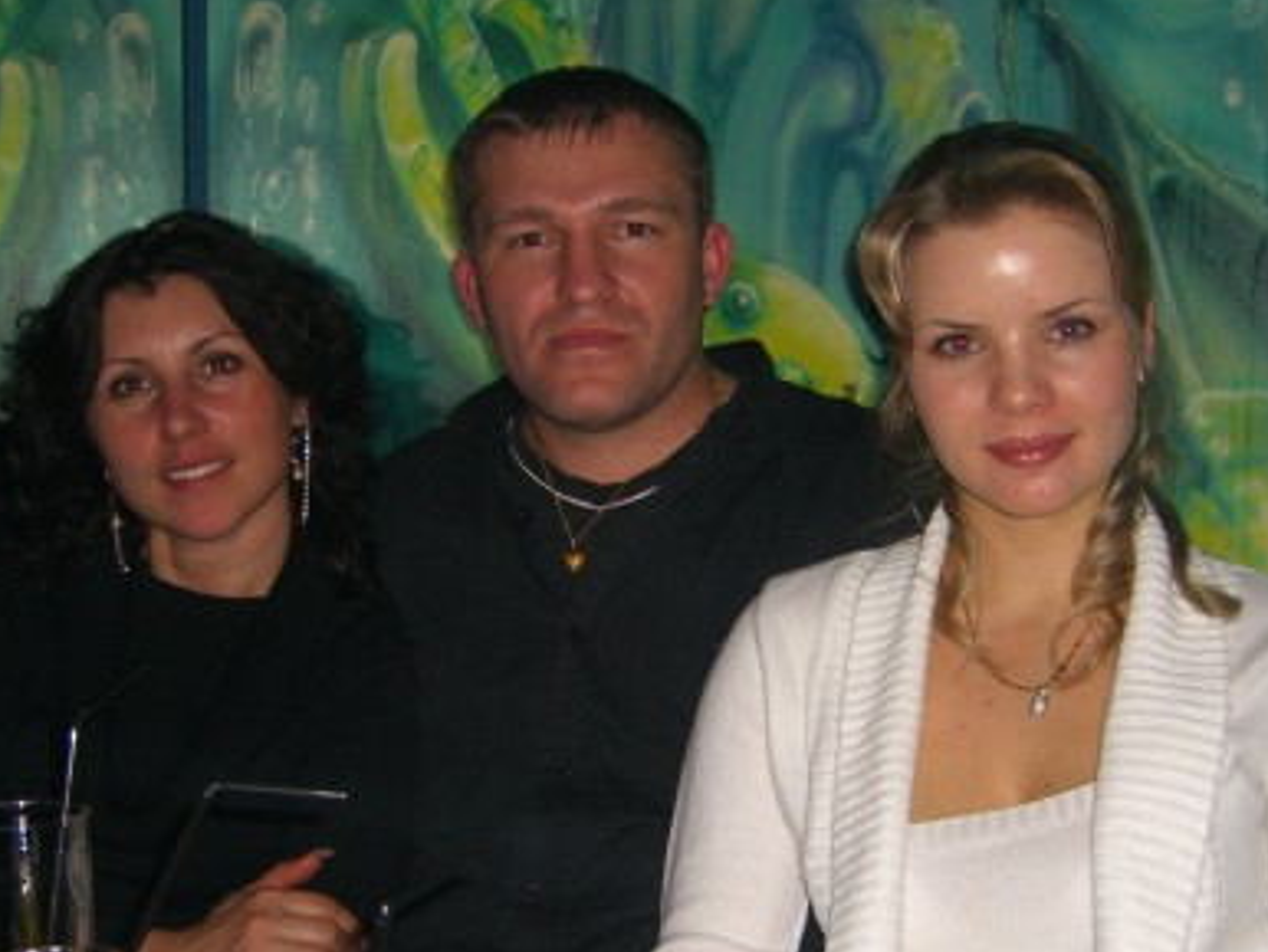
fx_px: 2163
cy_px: 620
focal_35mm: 59
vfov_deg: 24.7
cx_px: 690
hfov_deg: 32.7
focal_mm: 7.9
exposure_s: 1/60
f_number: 2.8
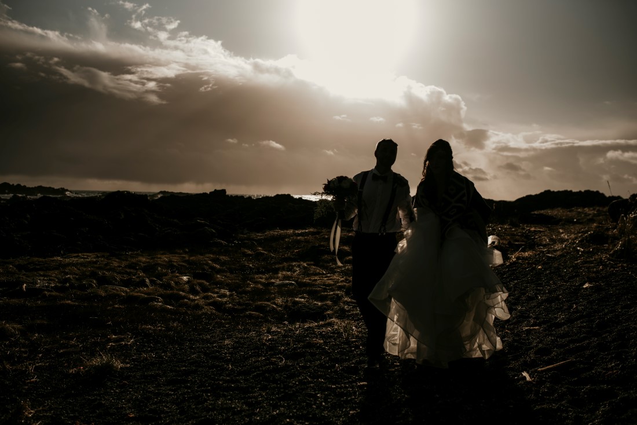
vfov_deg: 37.9
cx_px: 318
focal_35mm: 35
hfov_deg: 54.4
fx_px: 619
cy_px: 212
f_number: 2.5
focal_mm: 35
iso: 125
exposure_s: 1/4000
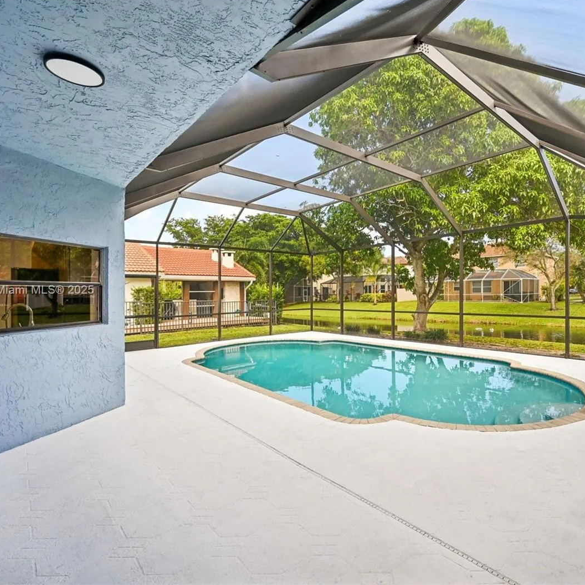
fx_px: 344
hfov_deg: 79.5
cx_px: 360
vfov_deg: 80.7
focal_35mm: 18
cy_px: 291
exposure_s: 1/400
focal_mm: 14
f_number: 8
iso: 800
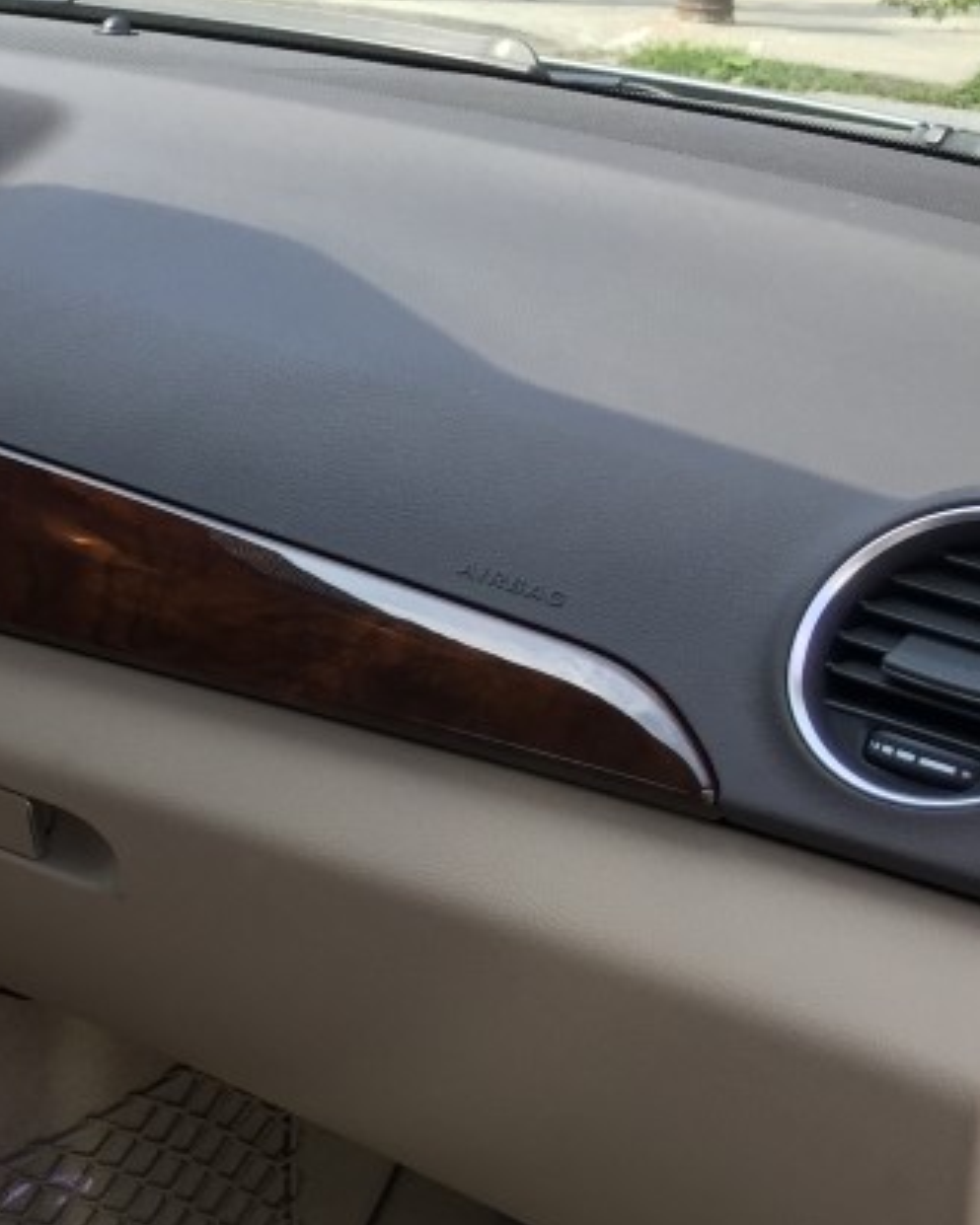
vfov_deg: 27.1
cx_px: -506
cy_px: 763
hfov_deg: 19.1
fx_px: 2539
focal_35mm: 70
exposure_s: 1/425
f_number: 2.2
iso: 32
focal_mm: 4.15
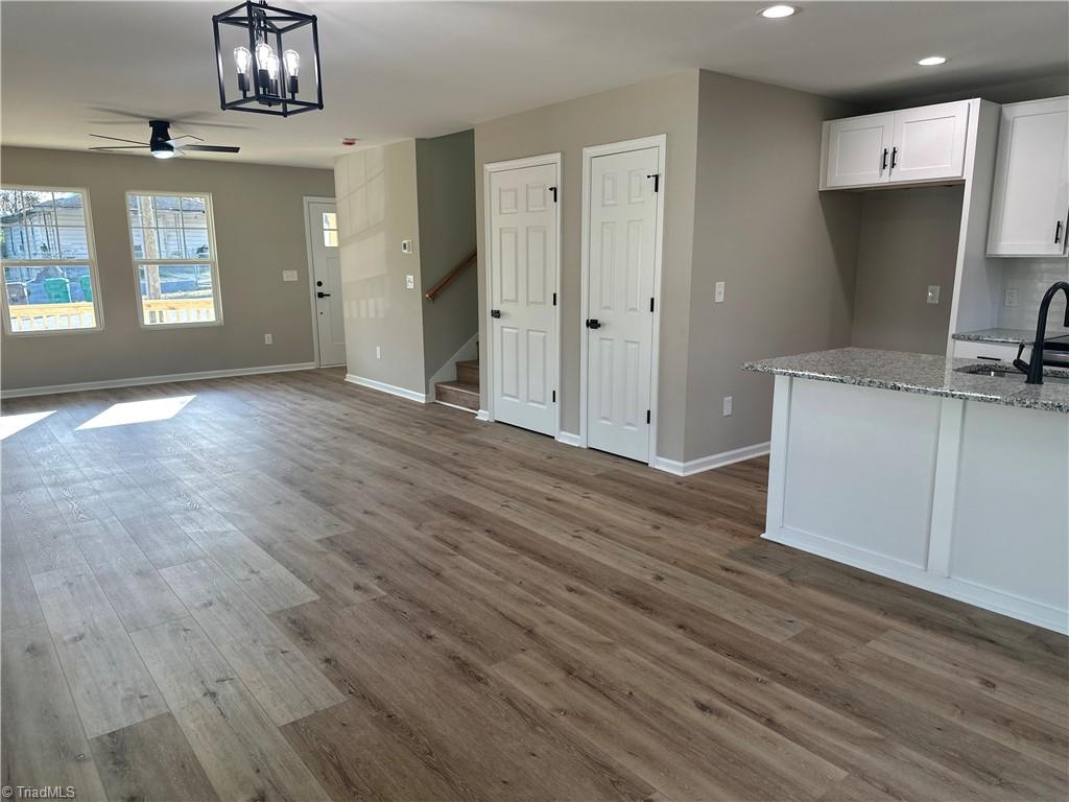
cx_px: 534
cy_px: 401
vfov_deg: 56.8
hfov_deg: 71.6
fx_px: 741
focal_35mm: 24
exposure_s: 1/169
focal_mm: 6.86
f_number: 1.78
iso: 80
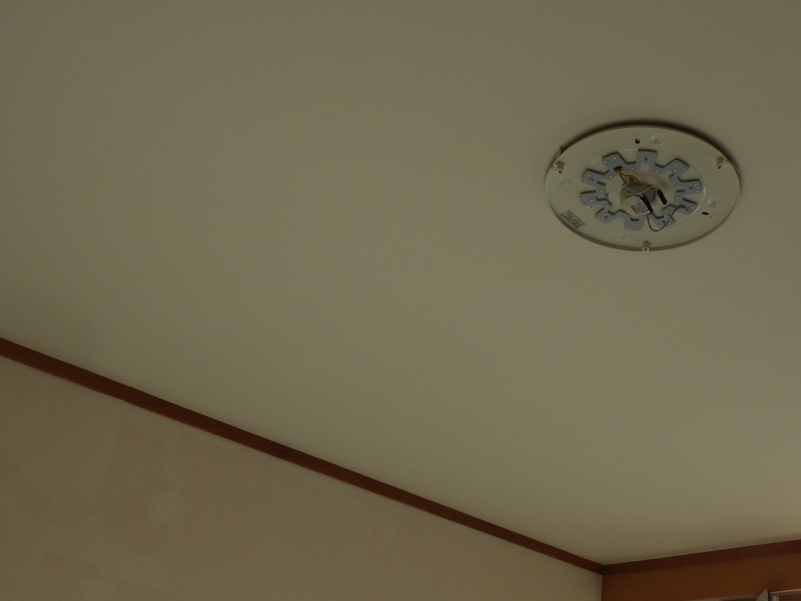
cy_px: 471
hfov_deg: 47.5
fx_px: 879
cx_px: 581
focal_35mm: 38
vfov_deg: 36.6
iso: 100
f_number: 3.3
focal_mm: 4.3
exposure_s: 1/500
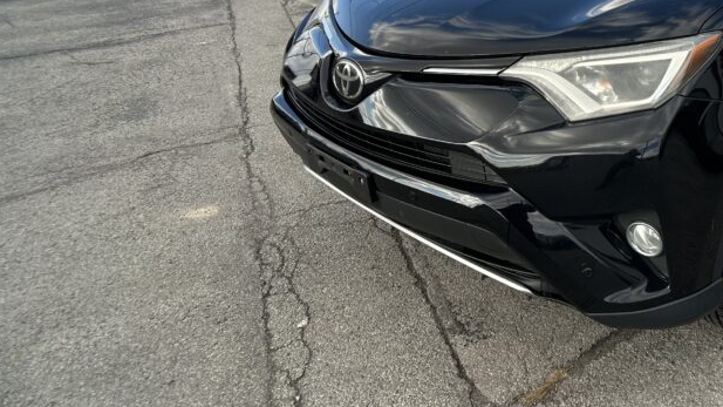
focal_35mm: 47
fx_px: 901
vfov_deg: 24.6
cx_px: 593
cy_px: 33
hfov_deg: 41.6
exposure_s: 1/1468
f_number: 1.5
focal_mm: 5.7
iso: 50
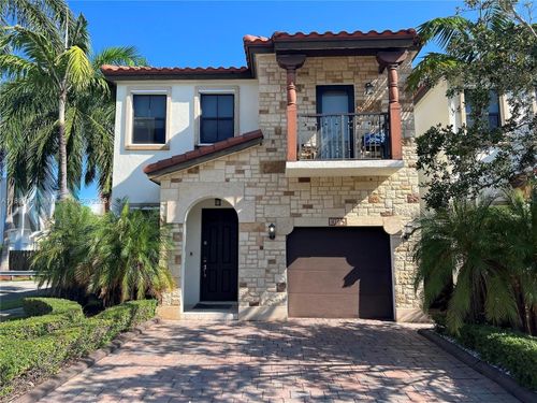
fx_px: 403
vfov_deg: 53.1
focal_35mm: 26
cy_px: 202
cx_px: 268
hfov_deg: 67.3
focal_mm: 5.7
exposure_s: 1/2083
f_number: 1.5
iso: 50
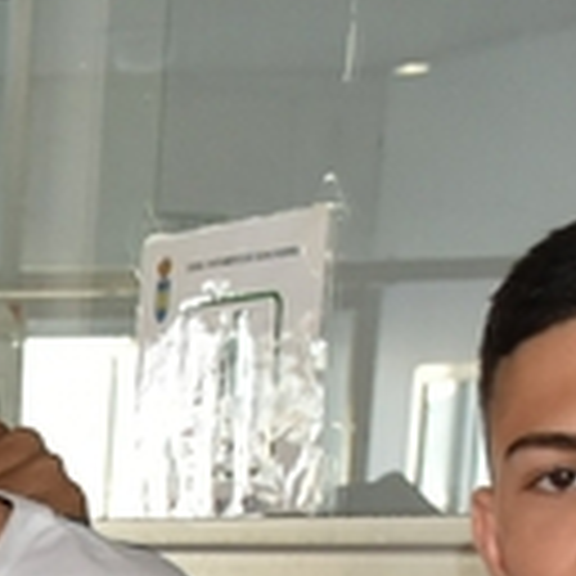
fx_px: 4386
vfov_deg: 7.2
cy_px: 1143
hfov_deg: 7.1
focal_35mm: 233
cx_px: -760
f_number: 4
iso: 800
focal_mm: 26
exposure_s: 1/60
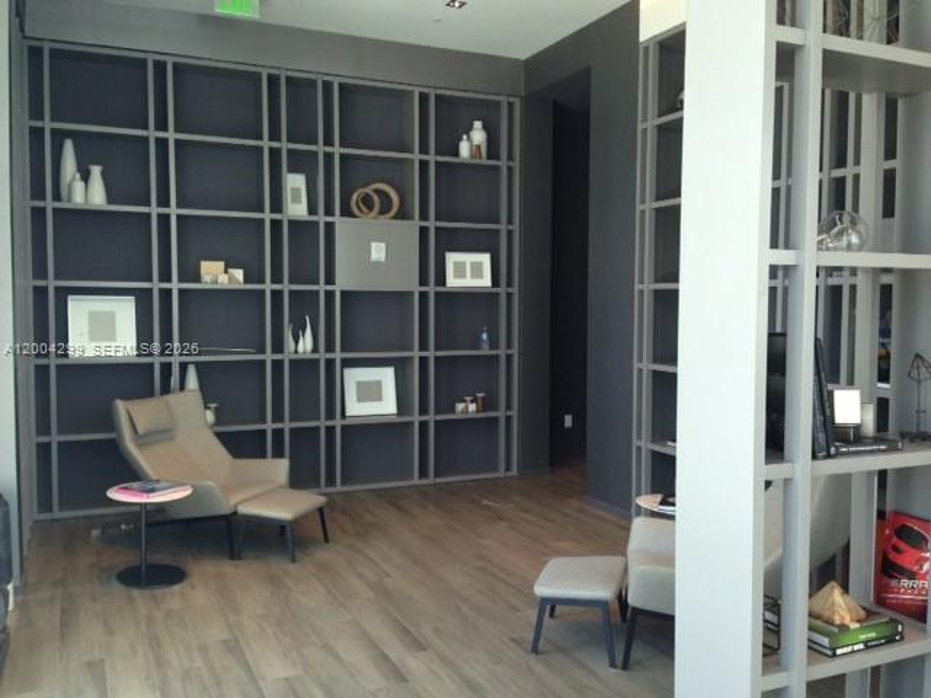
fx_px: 888
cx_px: 466
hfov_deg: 55.4
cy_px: 349
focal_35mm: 33
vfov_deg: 42.9
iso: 64
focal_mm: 4.12
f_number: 2.4
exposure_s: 1/60
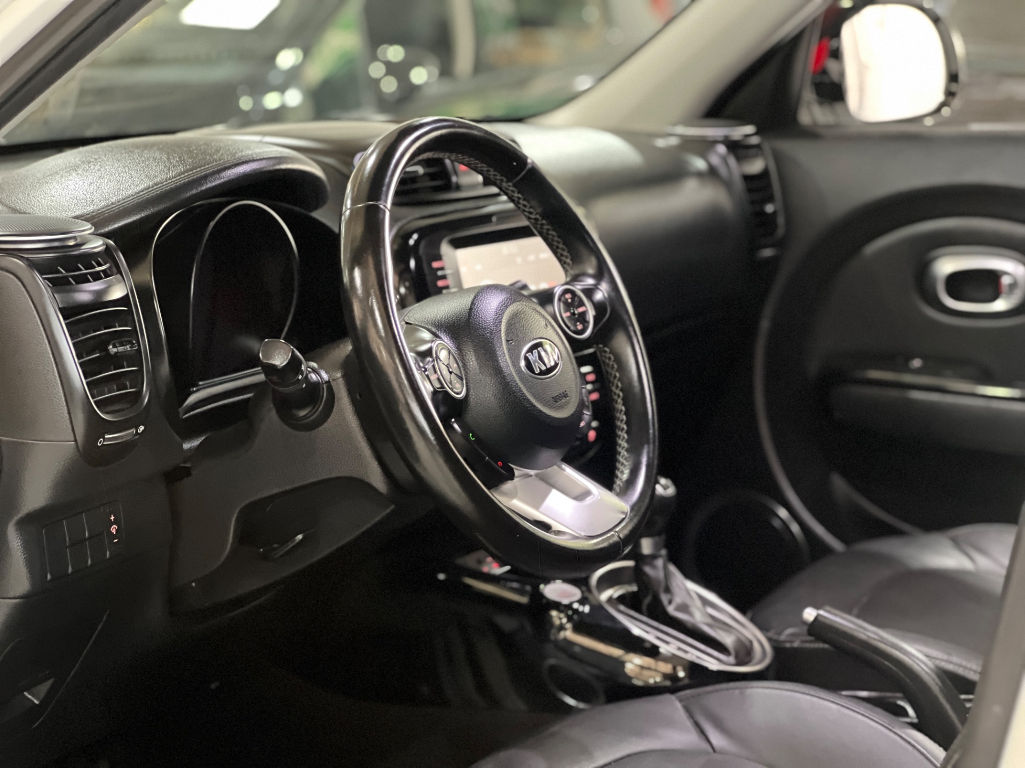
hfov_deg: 25.3
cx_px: 512
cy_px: 384
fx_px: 2280
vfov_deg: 19.1
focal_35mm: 77
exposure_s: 1/15
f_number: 2.8
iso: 800
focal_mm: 9
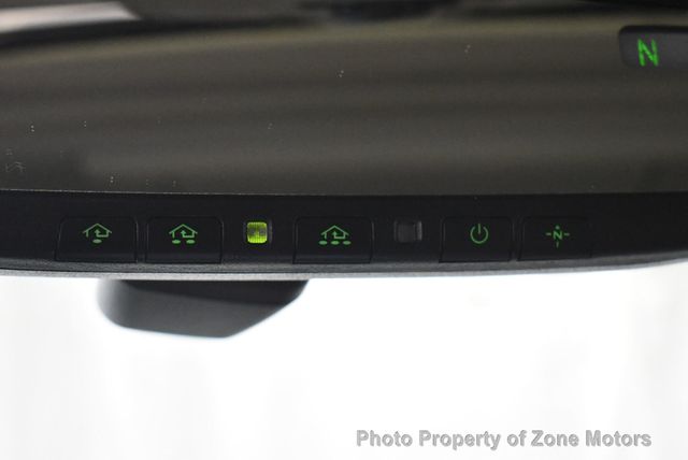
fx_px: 1530
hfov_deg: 25.3
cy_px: 230
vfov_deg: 17.1
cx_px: 344
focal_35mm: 80
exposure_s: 1/80
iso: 3200
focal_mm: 40
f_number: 4.8
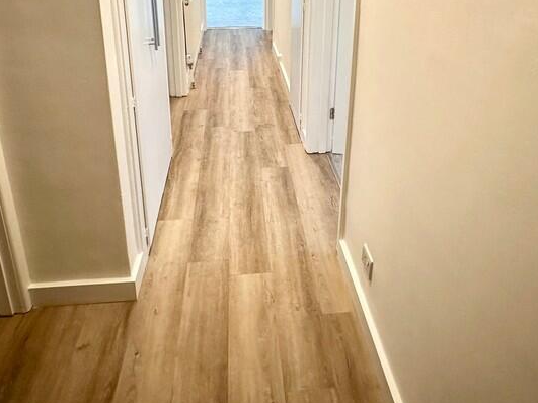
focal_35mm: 27
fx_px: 420
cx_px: 272
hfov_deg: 65.3
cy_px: 44
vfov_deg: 46.5
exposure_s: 1/100
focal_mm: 2.22
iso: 250
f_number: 2.2
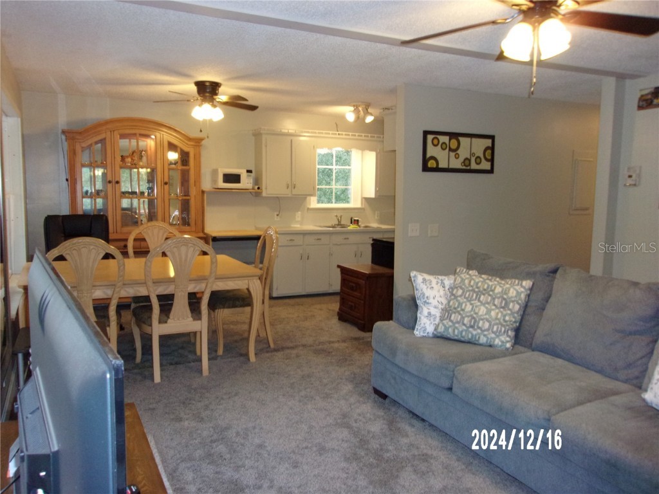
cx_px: 330
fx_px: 514
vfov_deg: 51.4
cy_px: 247
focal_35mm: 27
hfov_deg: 65.3
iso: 320
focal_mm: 4.9
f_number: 3
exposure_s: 1/34
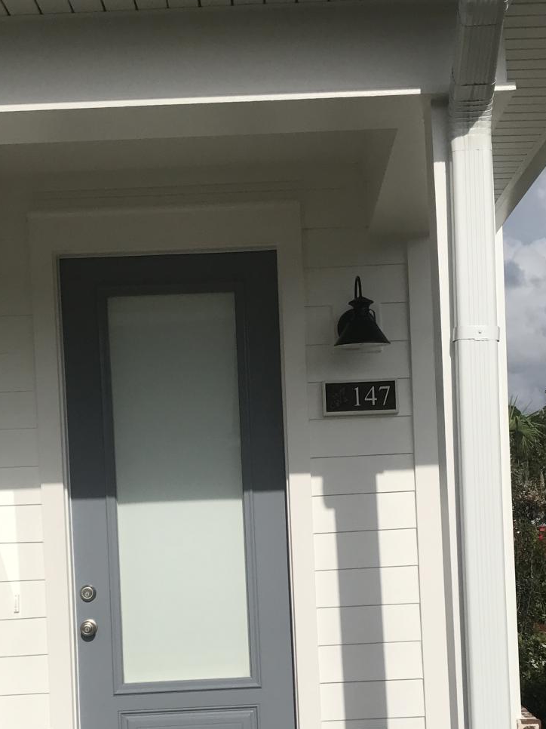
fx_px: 1220
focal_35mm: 58
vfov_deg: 32.7
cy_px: 537
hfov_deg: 25.2
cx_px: 284
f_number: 1.8
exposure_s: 1/6849
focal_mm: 3.99
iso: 25
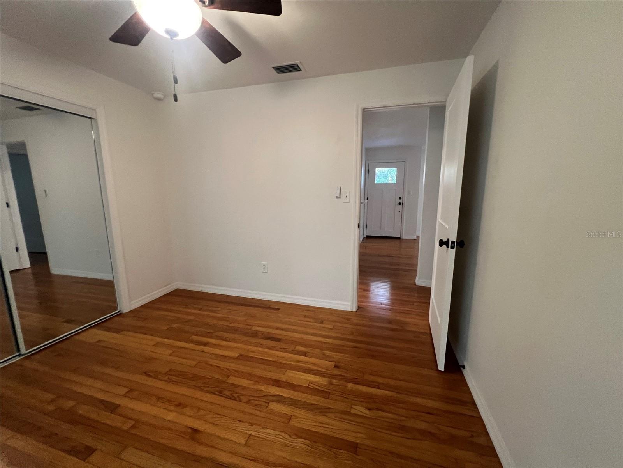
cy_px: 234
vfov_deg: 89.9
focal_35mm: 13
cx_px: 312
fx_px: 234
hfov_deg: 106.2
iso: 320
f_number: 1.8
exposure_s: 1/60
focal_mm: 1.57
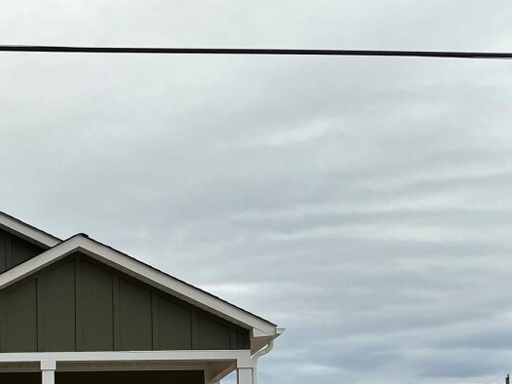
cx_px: 3
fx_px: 947
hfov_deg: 28.4
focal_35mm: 64
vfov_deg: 21.8
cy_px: 413
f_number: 1.8
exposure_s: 1/898
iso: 25
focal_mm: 3
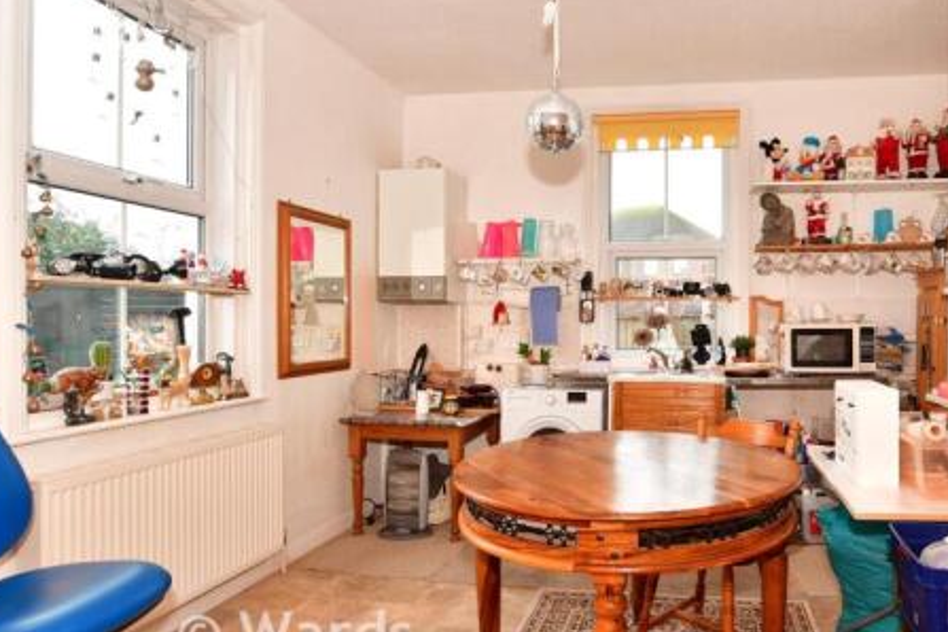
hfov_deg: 76.2
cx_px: 629
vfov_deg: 57.2
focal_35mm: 22
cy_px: 317
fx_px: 579
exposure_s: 1/13
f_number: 5
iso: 200
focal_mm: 10
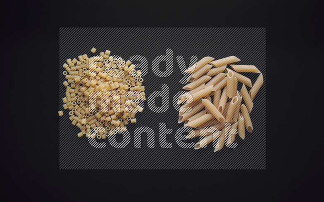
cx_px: 162
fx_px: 459
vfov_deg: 24.9
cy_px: 99
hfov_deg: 38.9
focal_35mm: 52
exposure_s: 1/100
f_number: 8
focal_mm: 50
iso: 100
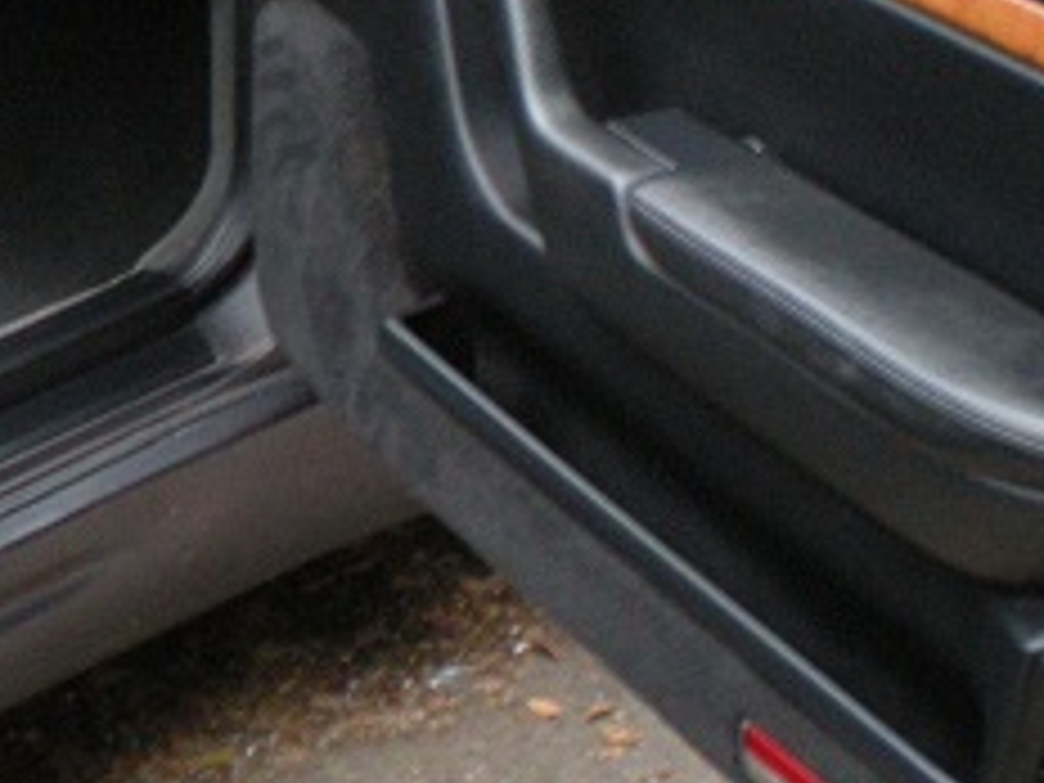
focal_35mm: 106
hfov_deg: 18.2
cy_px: 18
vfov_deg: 13.8
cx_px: 50
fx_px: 3197
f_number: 3.1
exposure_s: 1/8
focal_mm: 6.3
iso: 319
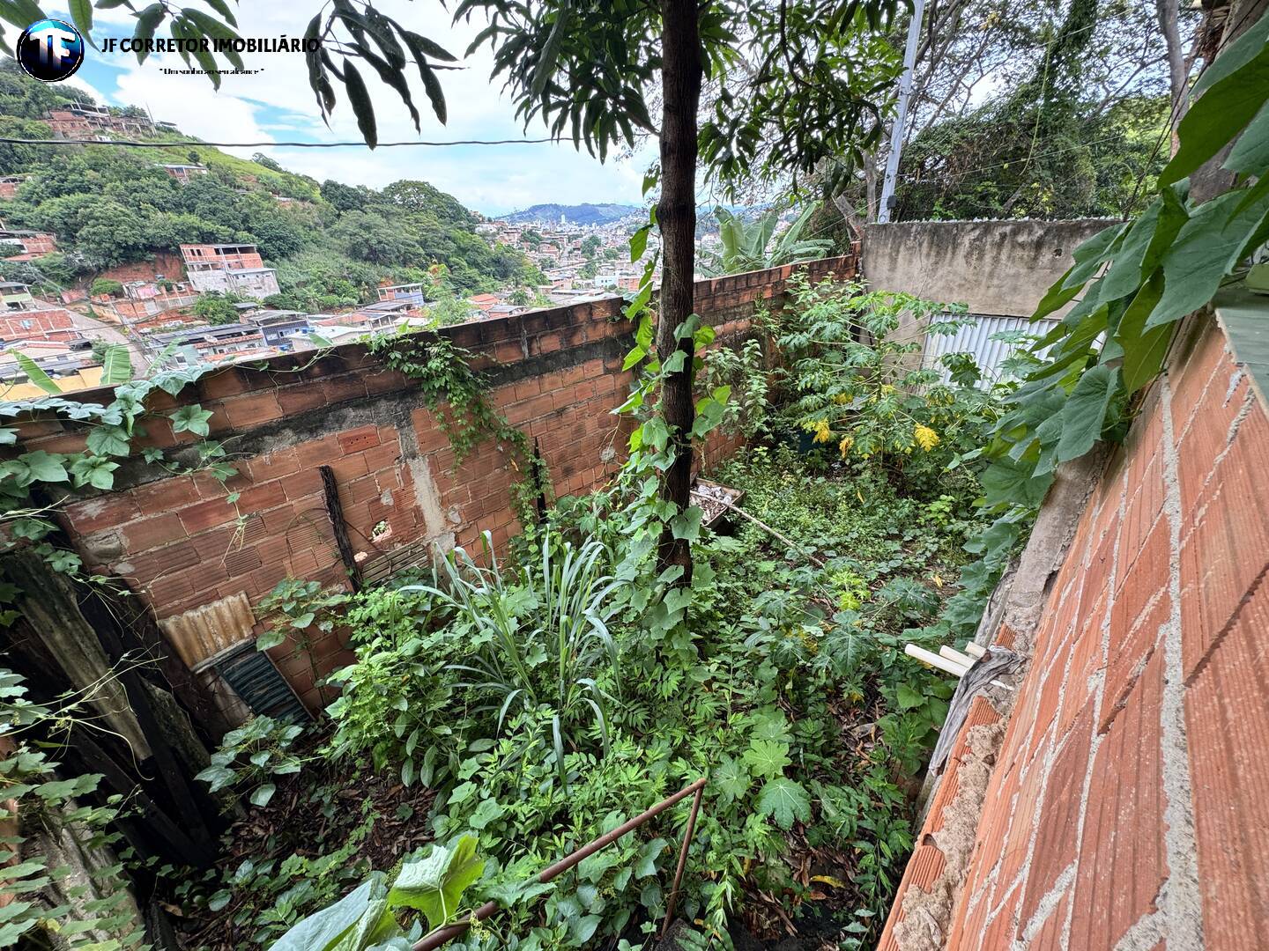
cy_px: 476
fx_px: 513
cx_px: 634
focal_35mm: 14
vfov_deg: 85.7
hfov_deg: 102.1
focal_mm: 2.22
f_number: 2.2
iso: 40
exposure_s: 1/99
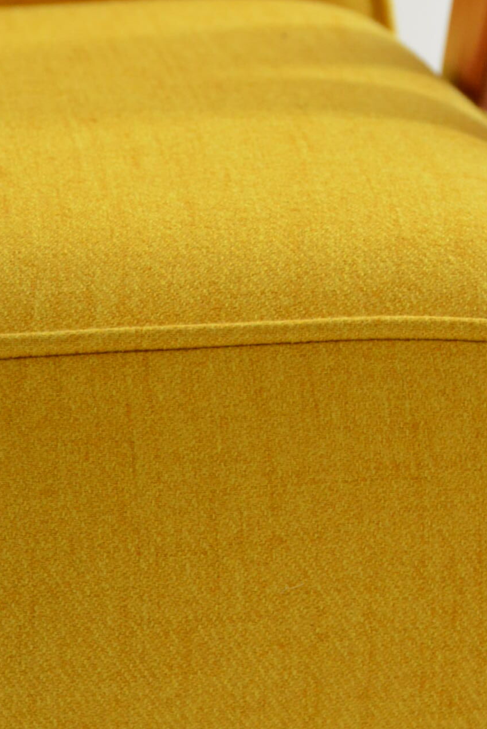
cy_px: 268
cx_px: 505
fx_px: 4717
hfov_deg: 5.9
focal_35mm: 233
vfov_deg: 8.8
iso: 1100
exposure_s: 1/125
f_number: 5.3
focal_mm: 66
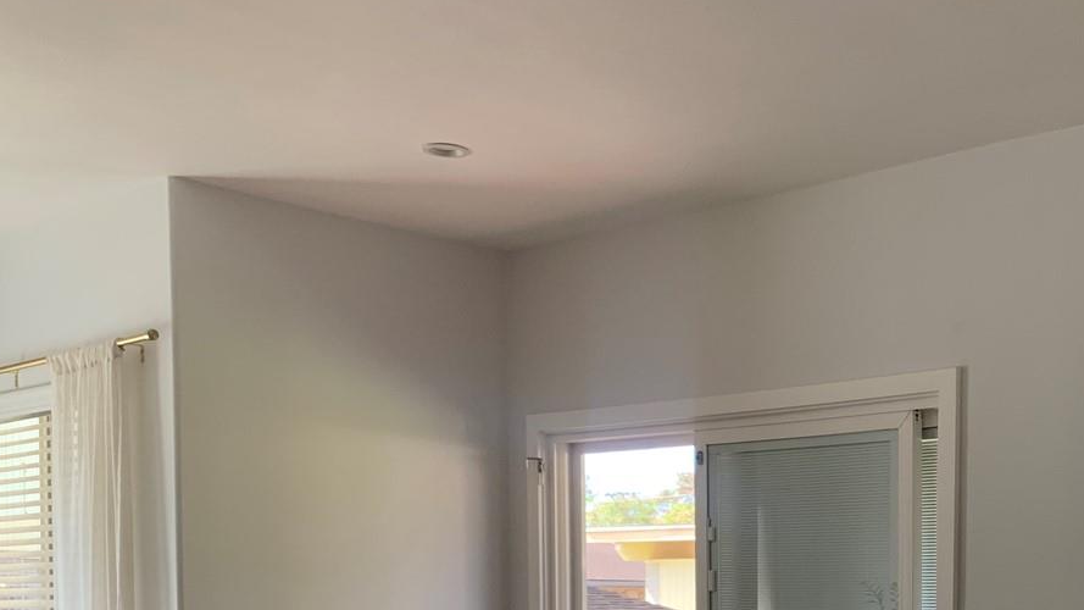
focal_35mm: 51
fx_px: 1466
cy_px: 680
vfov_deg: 22.1
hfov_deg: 38.3
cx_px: 936
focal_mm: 4.25
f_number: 1.8
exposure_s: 1/121
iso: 64
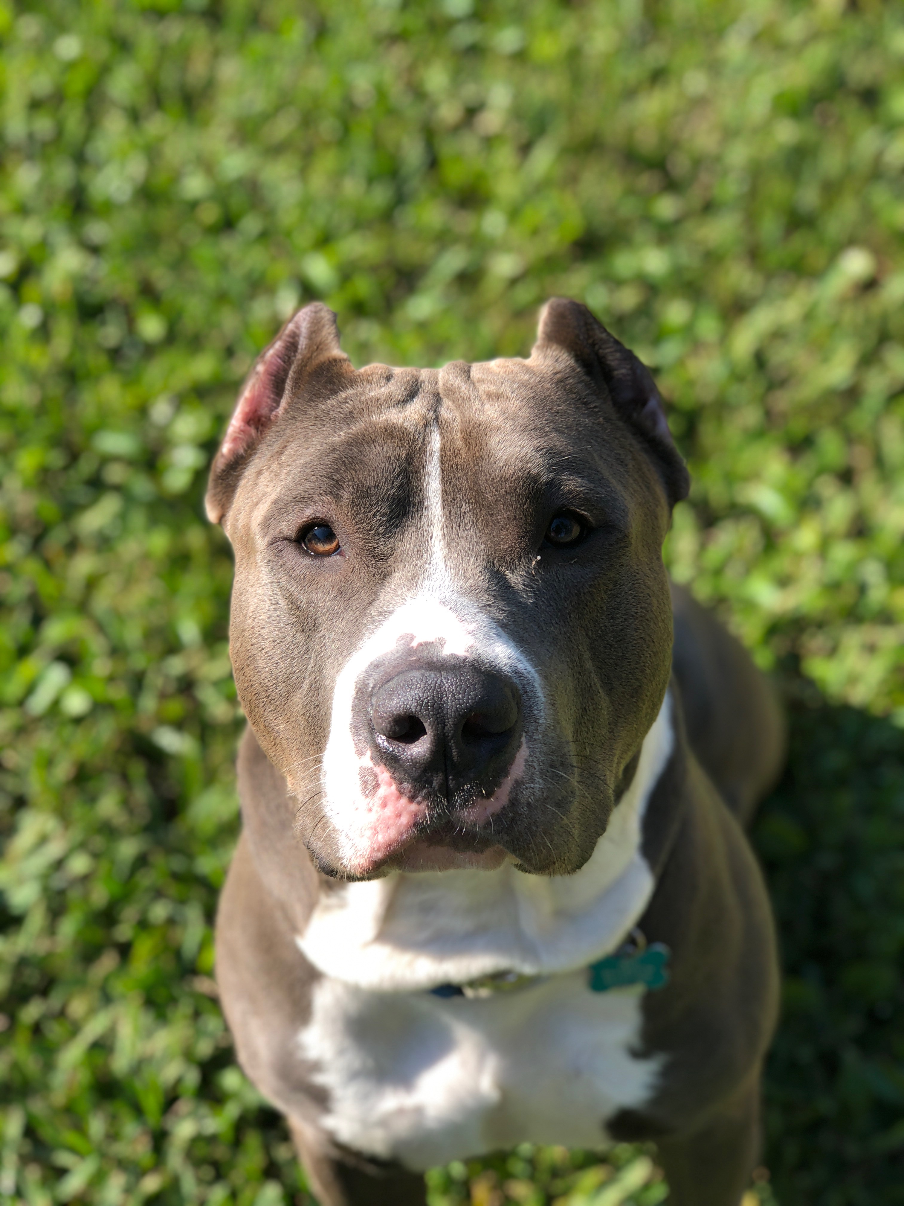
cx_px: 452
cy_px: 603
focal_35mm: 57
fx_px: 1985
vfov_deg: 33.8
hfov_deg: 25.7
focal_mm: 6.6
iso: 20
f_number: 2.8
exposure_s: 1/262
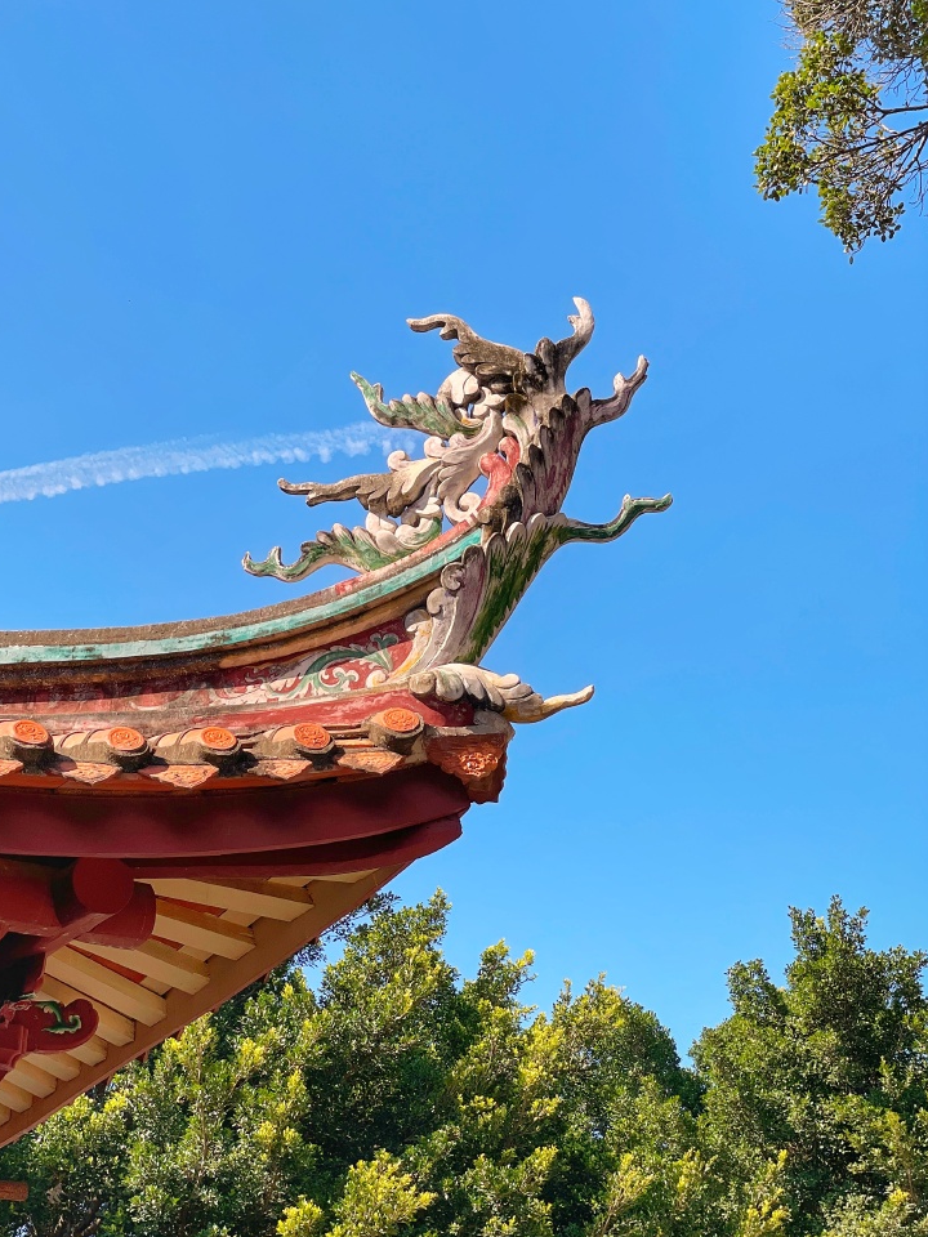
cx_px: 357
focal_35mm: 65
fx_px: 2323
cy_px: 557
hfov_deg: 22.5
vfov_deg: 29.8
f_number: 2
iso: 32
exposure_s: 1/1410
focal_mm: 6
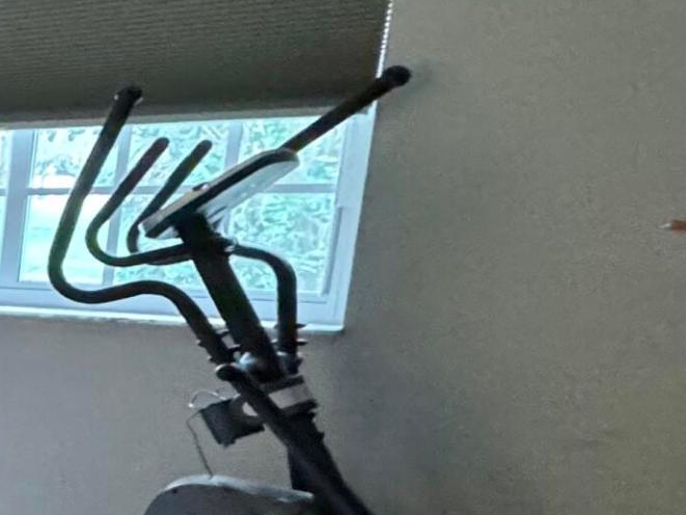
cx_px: -805
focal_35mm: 61
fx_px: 1209
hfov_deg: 17.3
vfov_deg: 23.6
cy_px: 422
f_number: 2.2
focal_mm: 2.22
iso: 640
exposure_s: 1/60
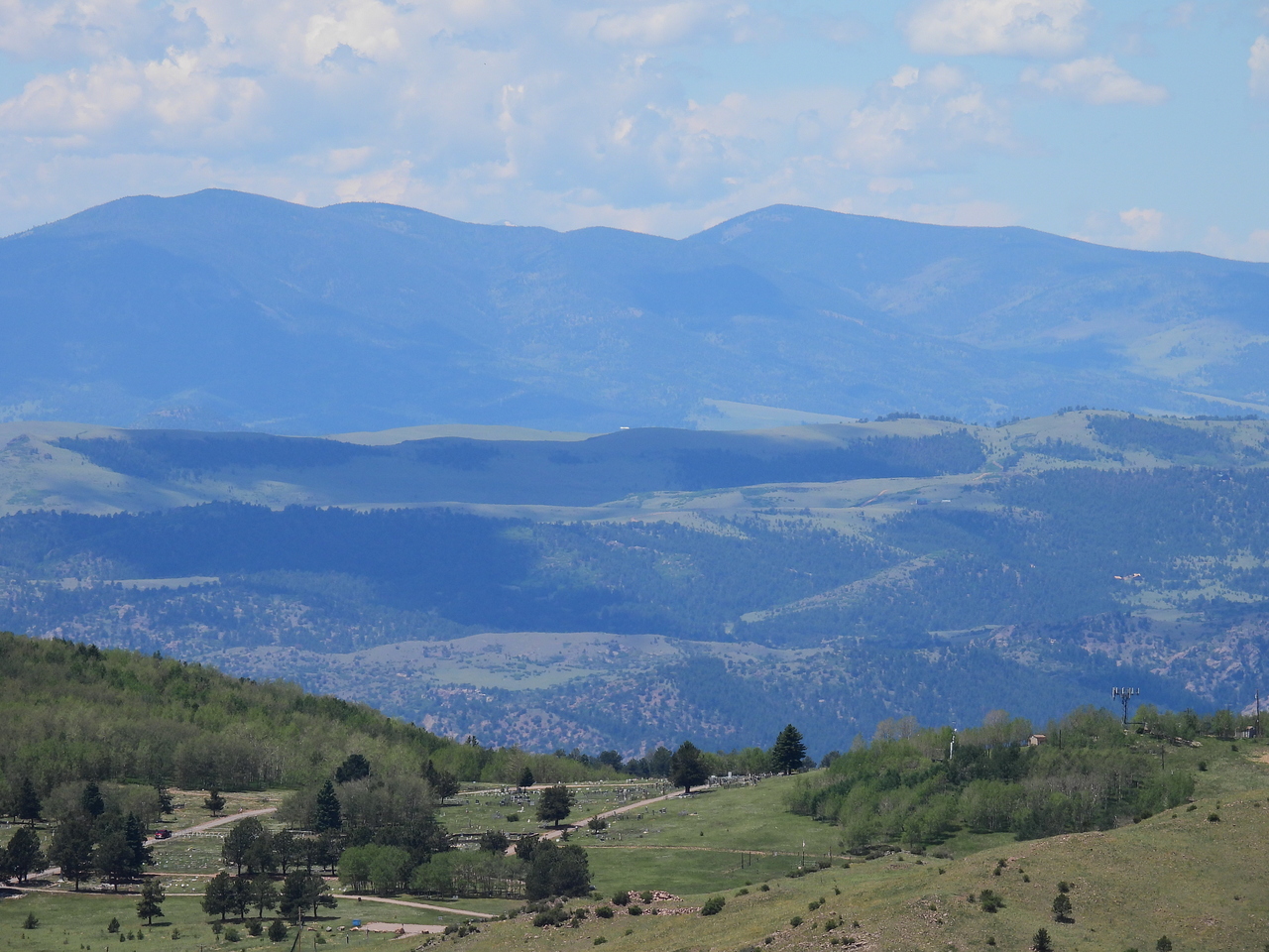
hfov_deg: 5.7
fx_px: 12831
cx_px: 634
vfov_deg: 4.2
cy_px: 476
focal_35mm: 350
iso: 100
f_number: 5
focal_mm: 62.5
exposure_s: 1/1000
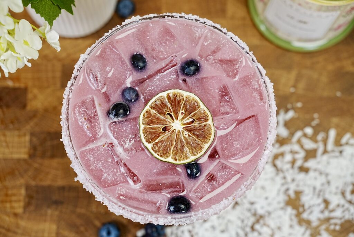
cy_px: 118
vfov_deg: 18.2
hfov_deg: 27.0
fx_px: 738
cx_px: 177
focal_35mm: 75
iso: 200
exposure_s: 1/60
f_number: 4.5
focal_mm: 50
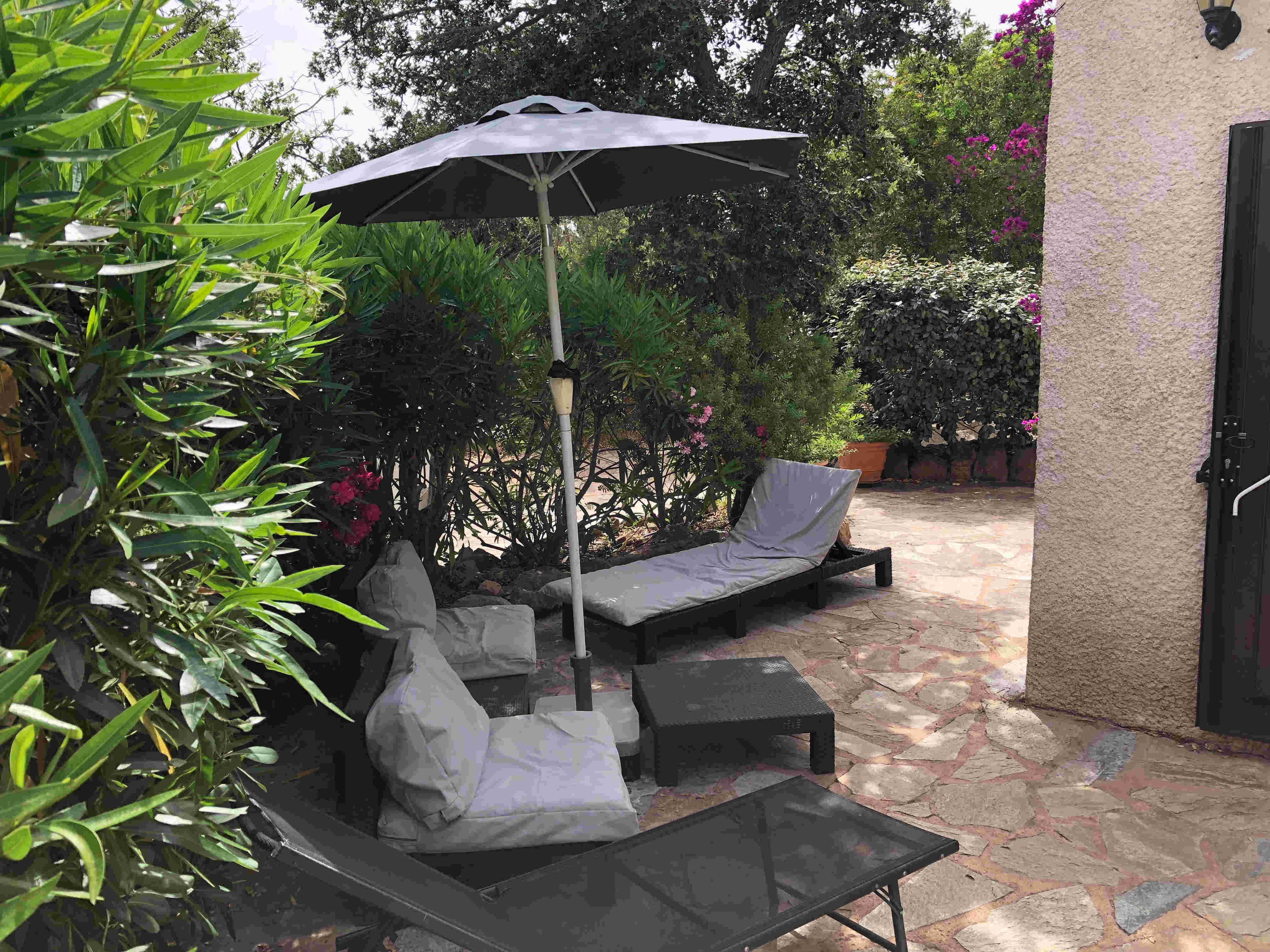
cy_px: 476
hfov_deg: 63.4
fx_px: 1027
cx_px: 635
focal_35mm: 28
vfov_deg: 49.7
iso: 20
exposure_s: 1/631
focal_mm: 3.99
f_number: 1.8
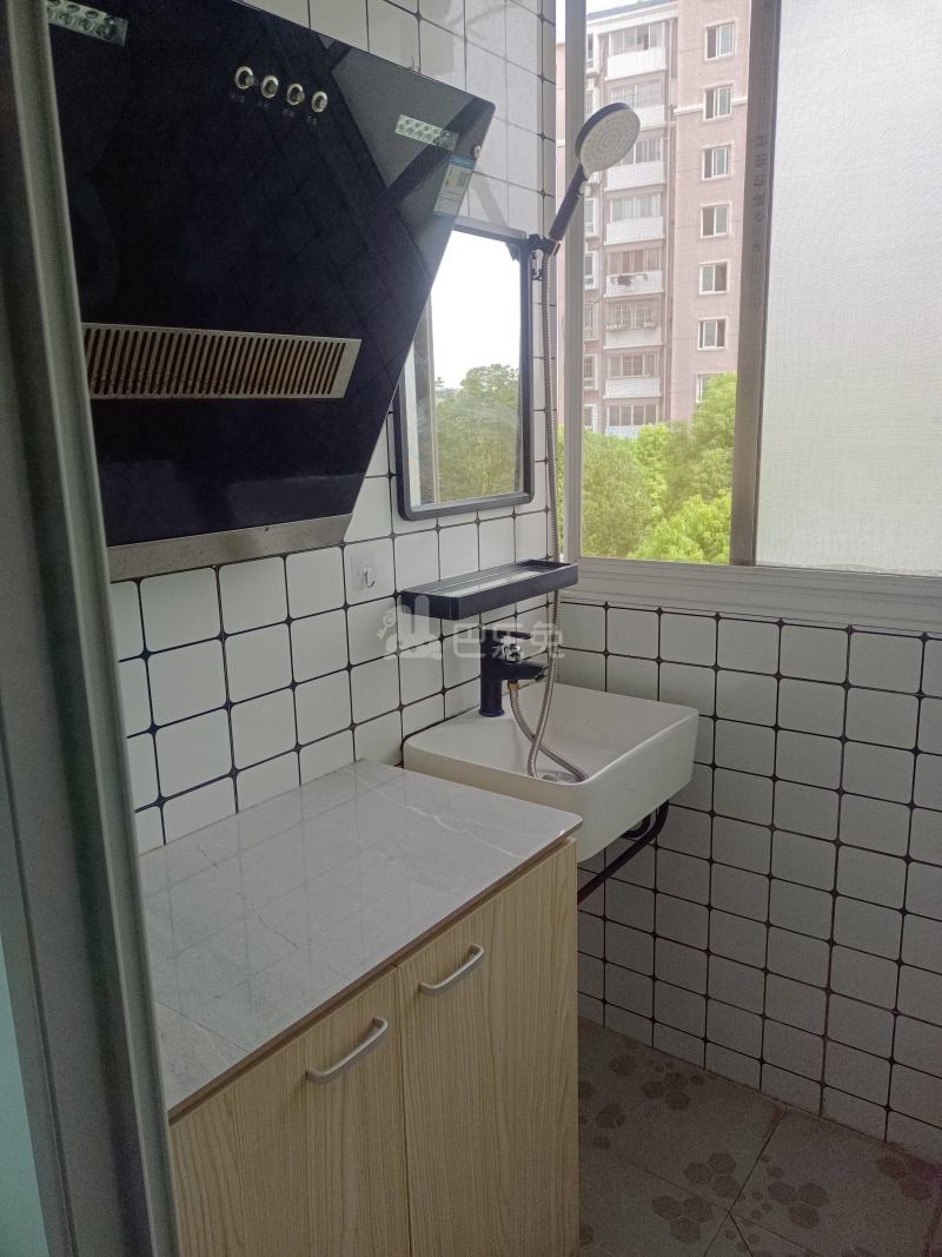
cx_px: 471
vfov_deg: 69.4
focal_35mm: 25
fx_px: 907
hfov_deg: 54.9
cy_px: 628
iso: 100
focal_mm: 4.71
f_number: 1.79
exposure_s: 1/353
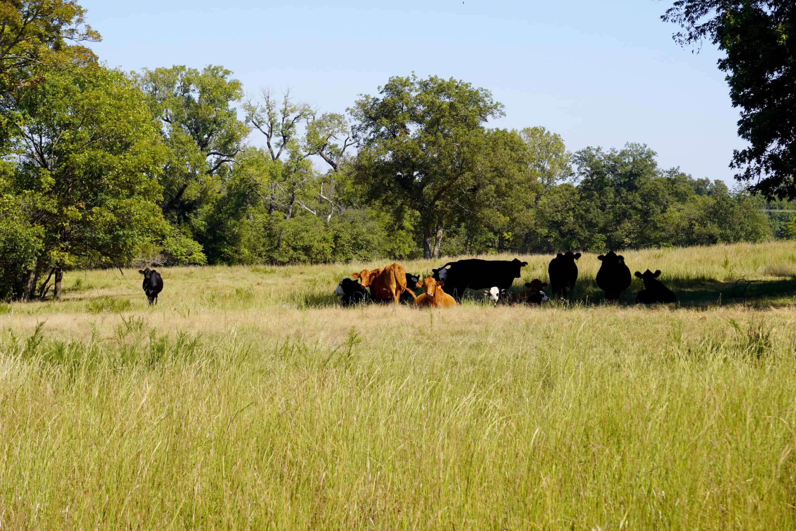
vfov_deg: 13.0
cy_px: 266
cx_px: 398
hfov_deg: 19.5
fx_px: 2322
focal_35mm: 105
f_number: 8
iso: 100
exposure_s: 1/250
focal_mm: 70
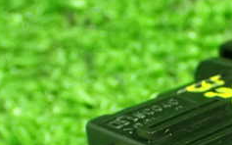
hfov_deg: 15.4
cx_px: 206
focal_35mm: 134
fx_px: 847
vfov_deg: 9.7
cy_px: 165
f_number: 3.2
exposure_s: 1/20
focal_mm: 9.01
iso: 1600
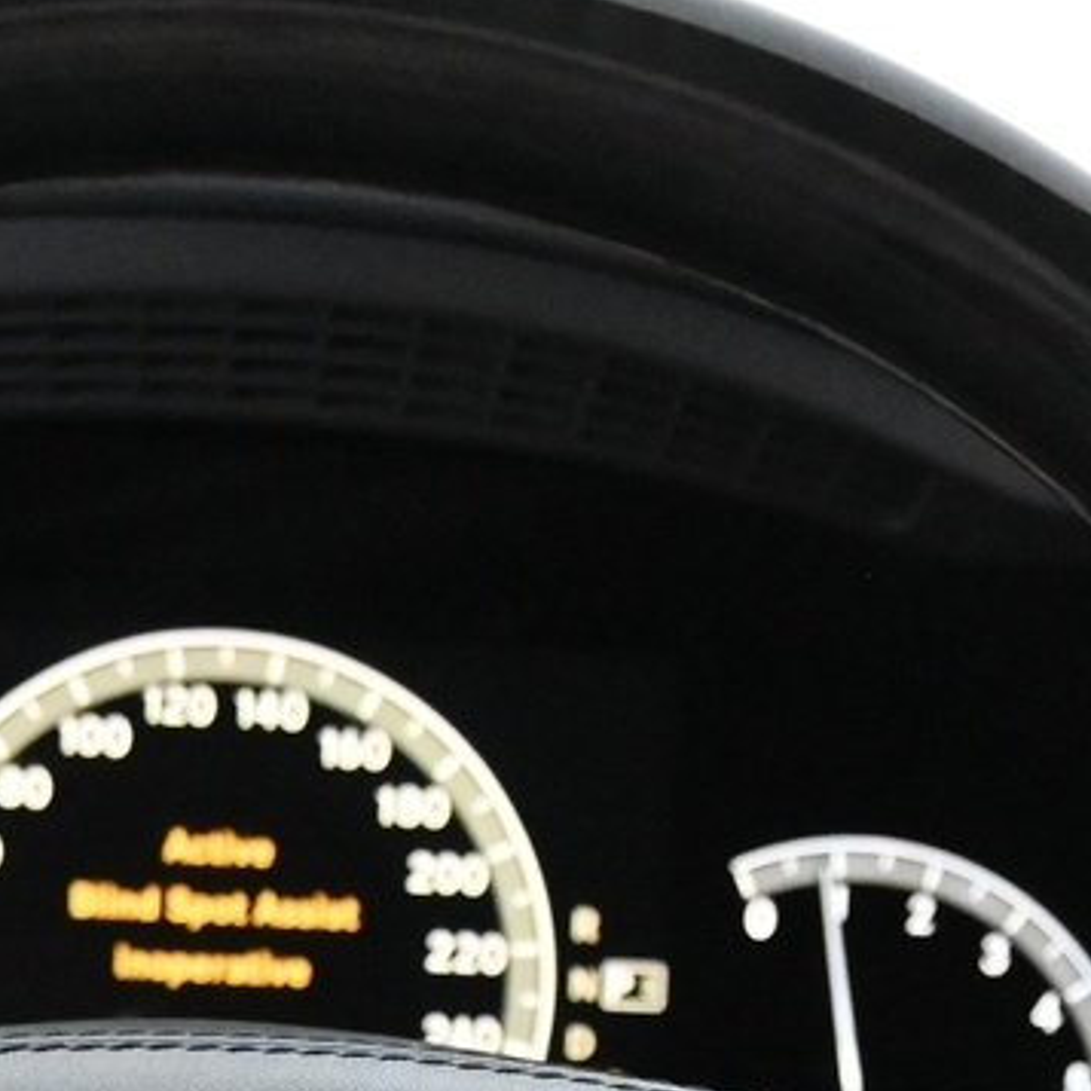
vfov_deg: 15.7
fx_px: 3708
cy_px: 1528
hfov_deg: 16.6
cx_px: 168
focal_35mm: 104
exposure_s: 1/30
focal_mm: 18
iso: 5600
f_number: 3.5
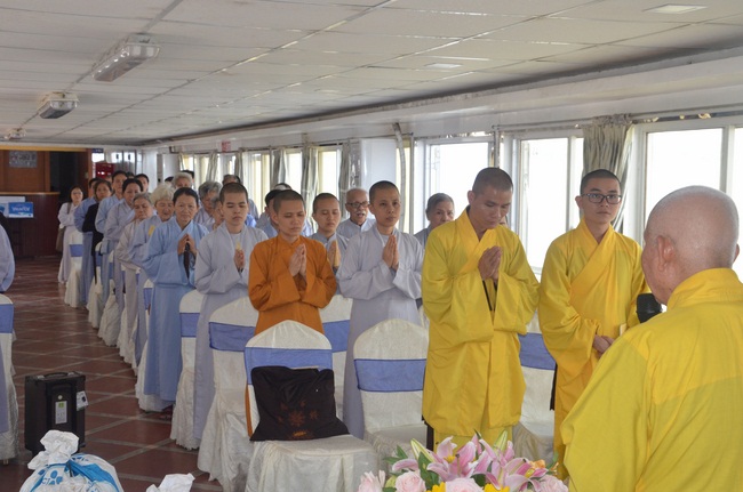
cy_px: 246
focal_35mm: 52
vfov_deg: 25.7
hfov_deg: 37.9
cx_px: 372
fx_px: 1082
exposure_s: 1/250
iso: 1000
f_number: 8
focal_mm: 35
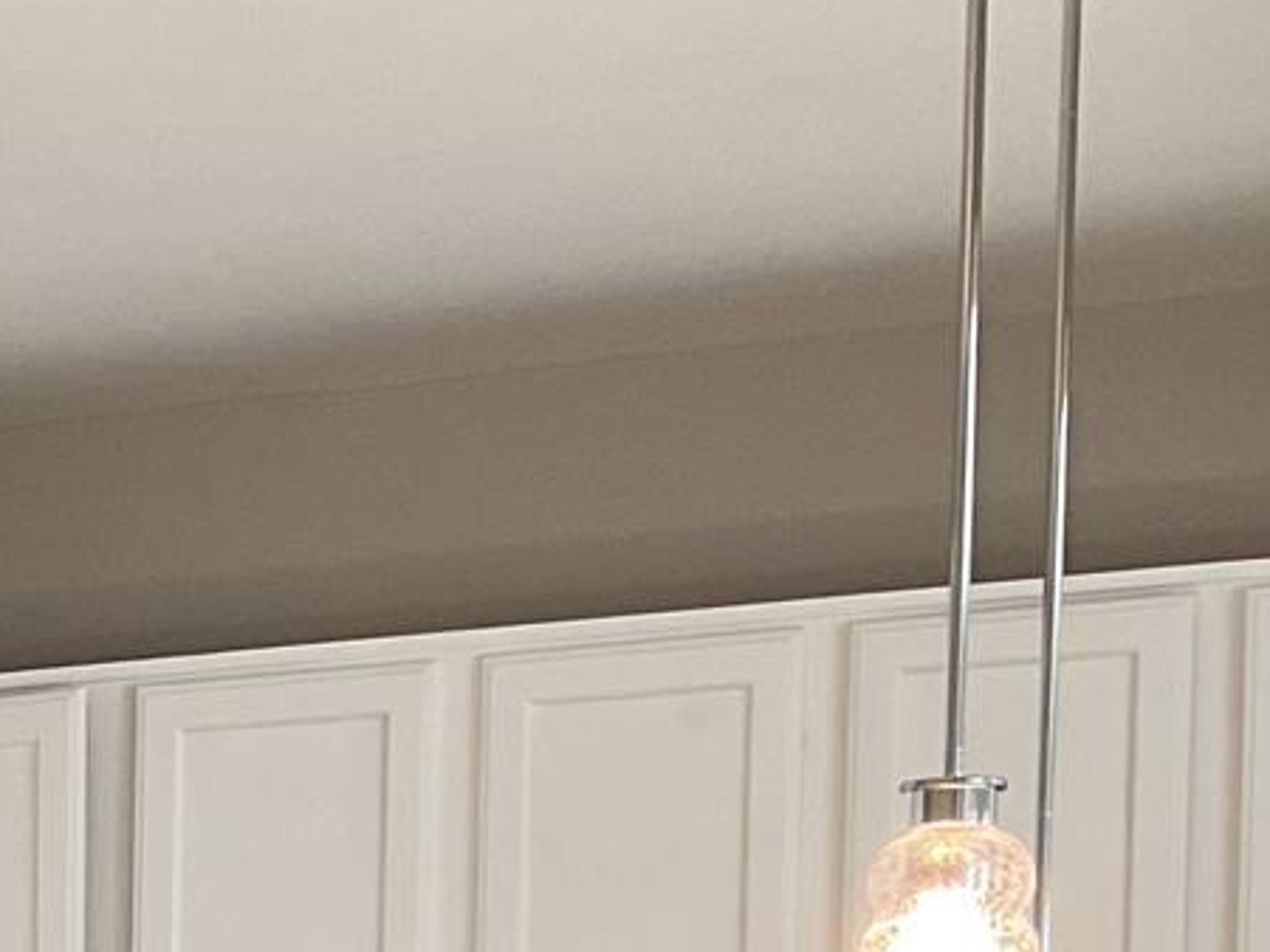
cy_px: 1859
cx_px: -663
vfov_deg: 10.4
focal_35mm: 132
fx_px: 4840
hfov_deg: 14.0
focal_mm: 3
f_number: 1.8
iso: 64
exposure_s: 1/120
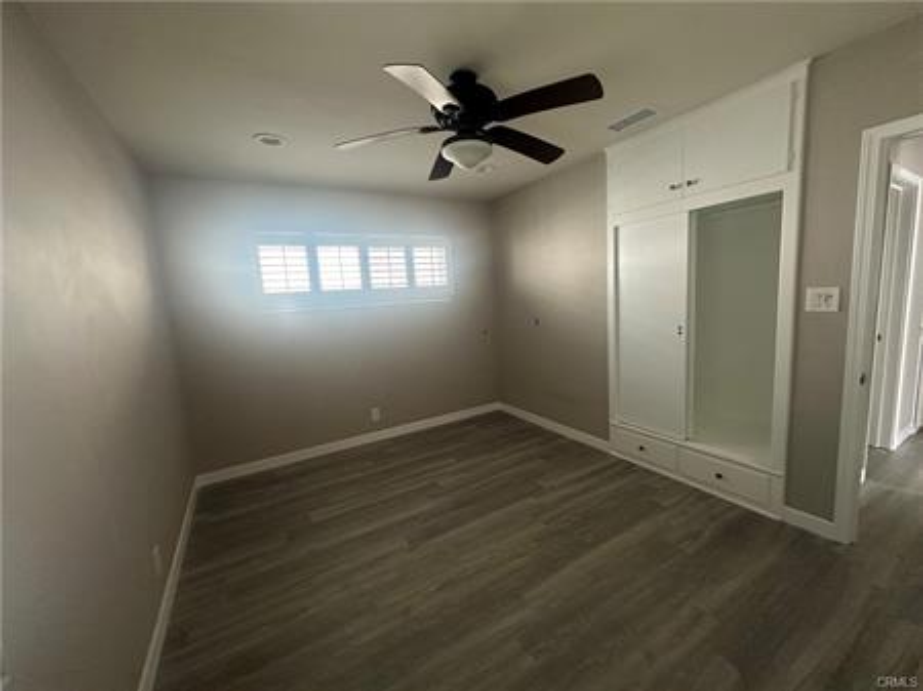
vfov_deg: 85.6
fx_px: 373
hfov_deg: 102.1
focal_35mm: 14
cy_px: 346
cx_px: 462
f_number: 2.2
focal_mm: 2.22
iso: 200
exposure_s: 1/120
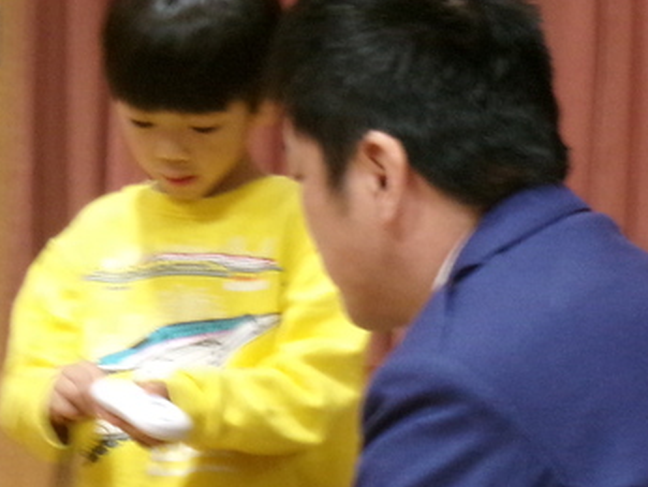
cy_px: 290
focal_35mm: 153
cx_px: 174
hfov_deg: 12.9
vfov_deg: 9.7
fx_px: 2866
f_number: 4.9
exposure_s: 1/17
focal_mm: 9.5
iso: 498
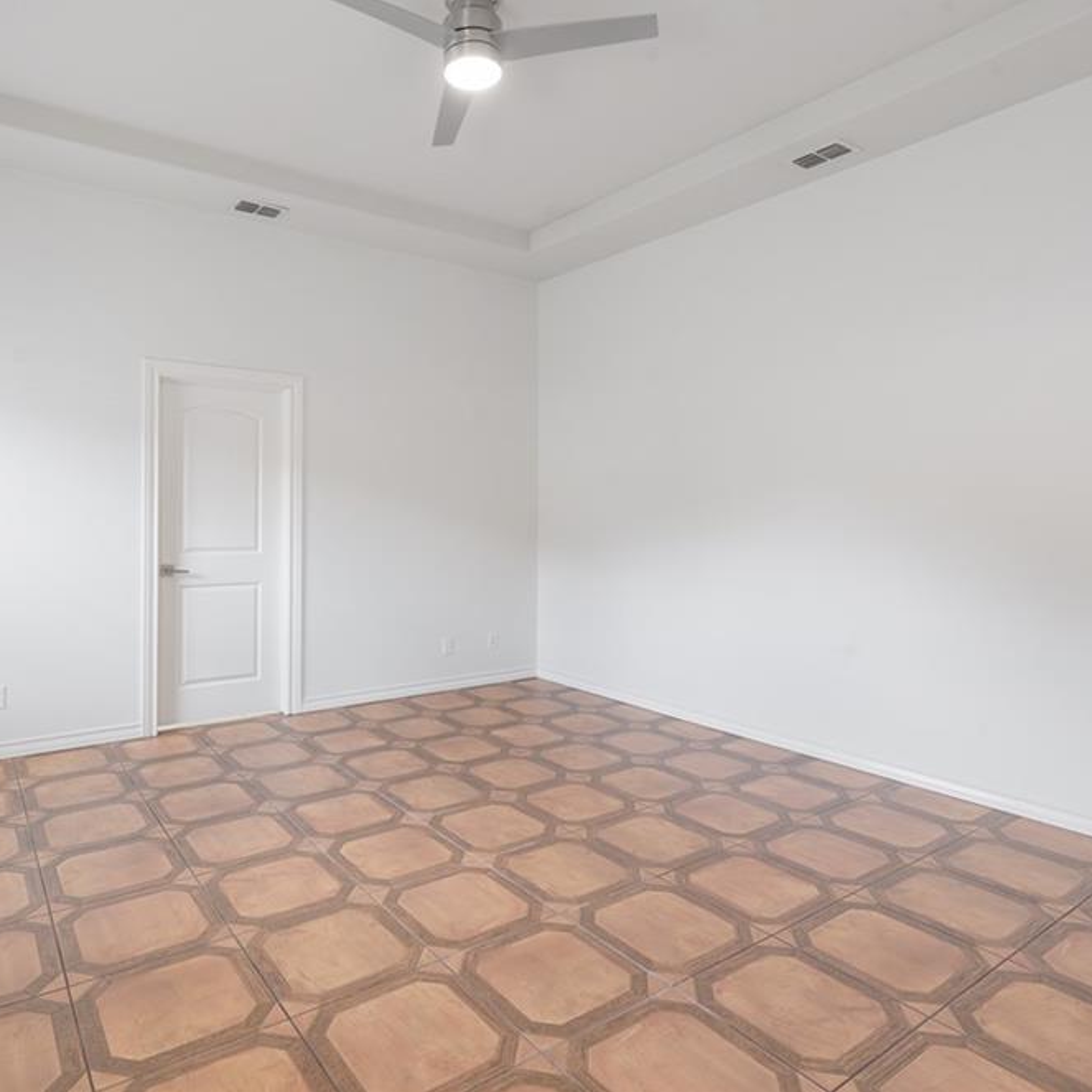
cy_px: 534
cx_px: 474
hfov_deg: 71.8
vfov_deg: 72.1
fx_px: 749
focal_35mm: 21
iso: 200
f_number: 9
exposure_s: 1/1.25
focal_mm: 16
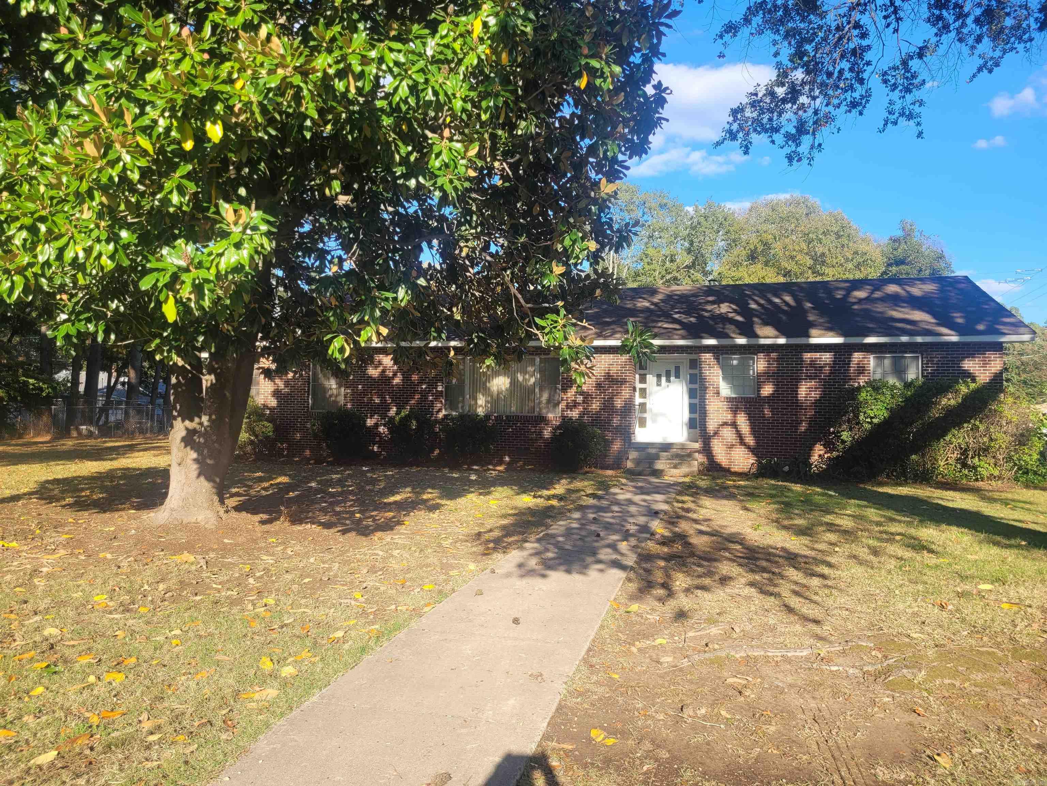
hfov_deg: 67.3
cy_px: 393
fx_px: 786
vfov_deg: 53.1
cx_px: 524
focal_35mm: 26
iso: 40
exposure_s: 1/904
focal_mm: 5.4
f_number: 1.8
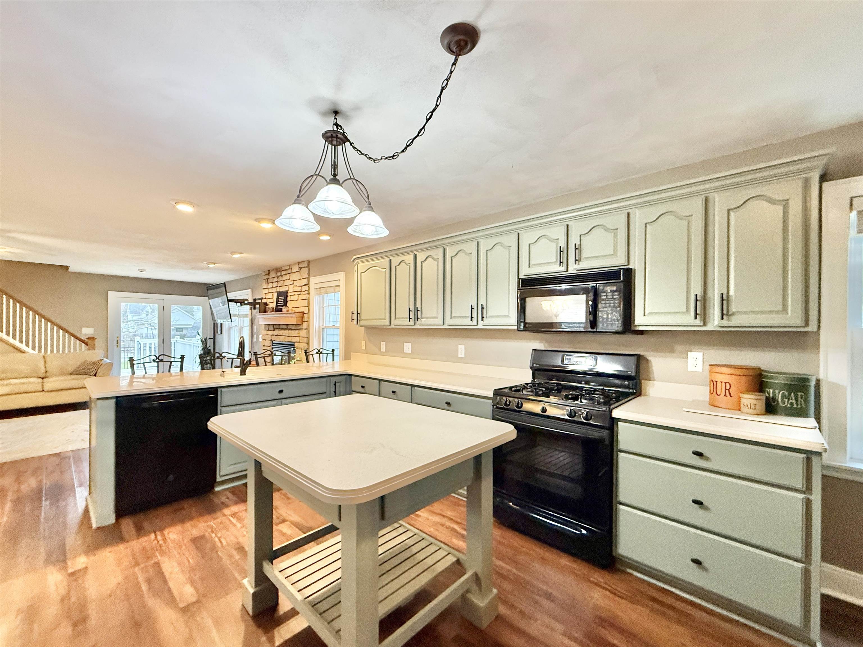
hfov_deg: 102.1
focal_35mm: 14
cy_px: 324
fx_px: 349
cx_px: 432
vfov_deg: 85.7
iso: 400
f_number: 2.2
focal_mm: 2.22
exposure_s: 1/60
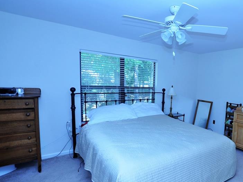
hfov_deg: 75.1
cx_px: 172
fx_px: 147
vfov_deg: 63.4
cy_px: 99
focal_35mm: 21
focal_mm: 10
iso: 400
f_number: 5
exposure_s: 1/60
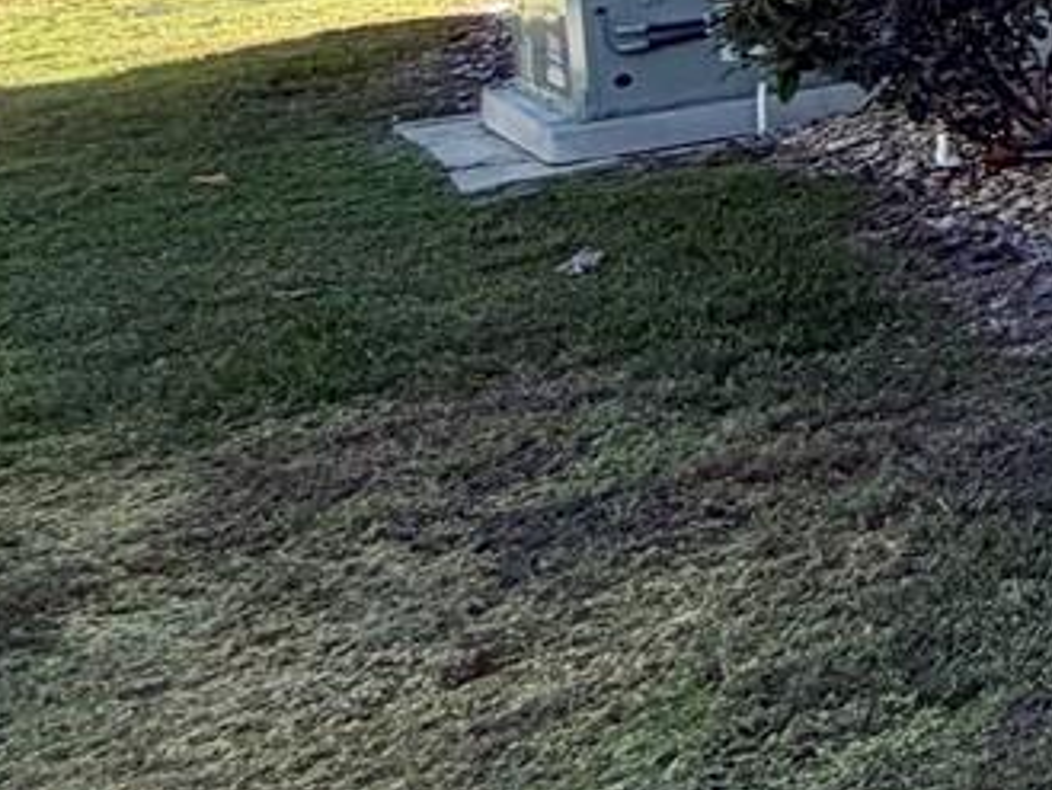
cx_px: 2465
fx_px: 2067
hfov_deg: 15.7
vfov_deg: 19.7
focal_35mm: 68
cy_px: -265
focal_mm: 2.22
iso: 40
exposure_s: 1/569
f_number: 2.2
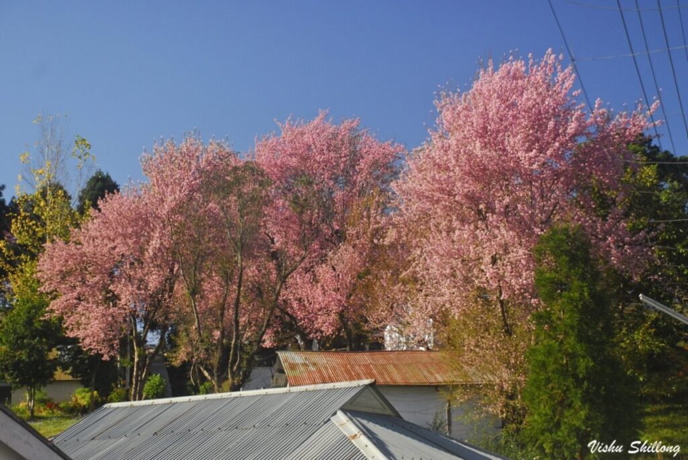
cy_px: 230
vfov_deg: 22.7
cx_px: 344
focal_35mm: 60
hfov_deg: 33.4
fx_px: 1148
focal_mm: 40
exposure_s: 1/250
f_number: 4.5
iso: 250
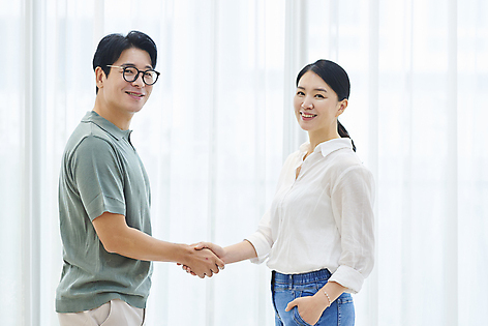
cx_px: 253
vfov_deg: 12.7
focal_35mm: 108
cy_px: 183
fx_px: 1464
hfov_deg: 18.9
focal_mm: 85
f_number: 2.2
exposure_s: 1/250
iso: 500
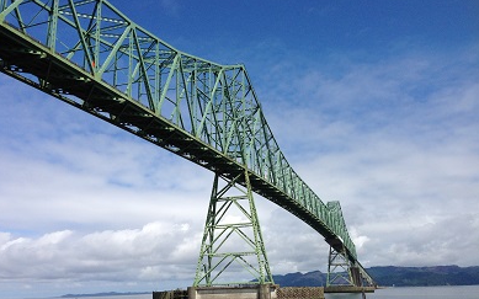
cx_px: 240
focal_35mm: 36
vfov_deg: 35.3
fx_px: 470
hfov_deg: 54.0
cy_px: 171
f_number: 2.4
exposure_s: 1/2857
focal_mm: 4.12
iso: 50
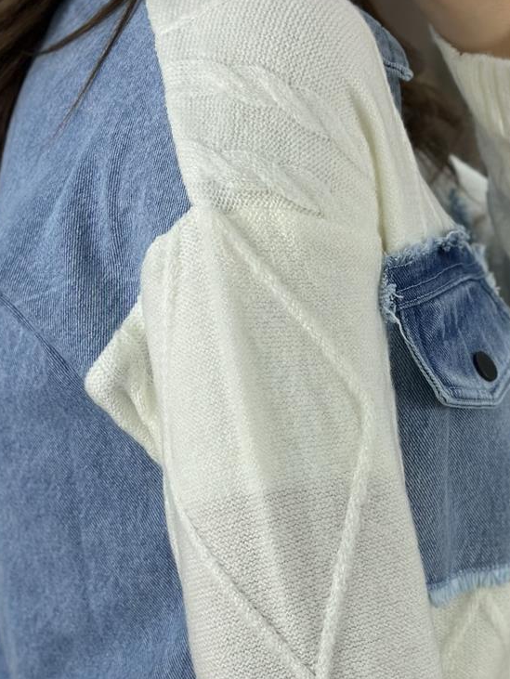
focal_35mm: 105
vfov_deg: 18.6
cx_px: 323
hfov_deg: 14.1
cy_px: 509
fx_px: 2061
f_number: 1.78
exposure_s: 1/243
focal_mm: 6.86
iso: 80
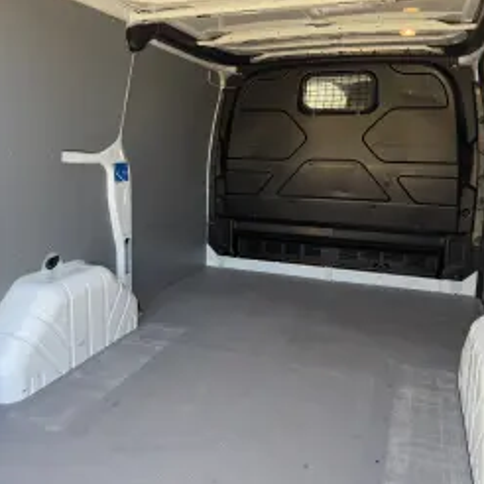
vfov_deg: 52.5
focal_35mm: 31
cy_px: 226
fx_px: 490
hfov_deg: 52.4
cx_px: 218
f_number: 1.78
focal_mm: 6.76
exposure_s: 1/183
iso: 80
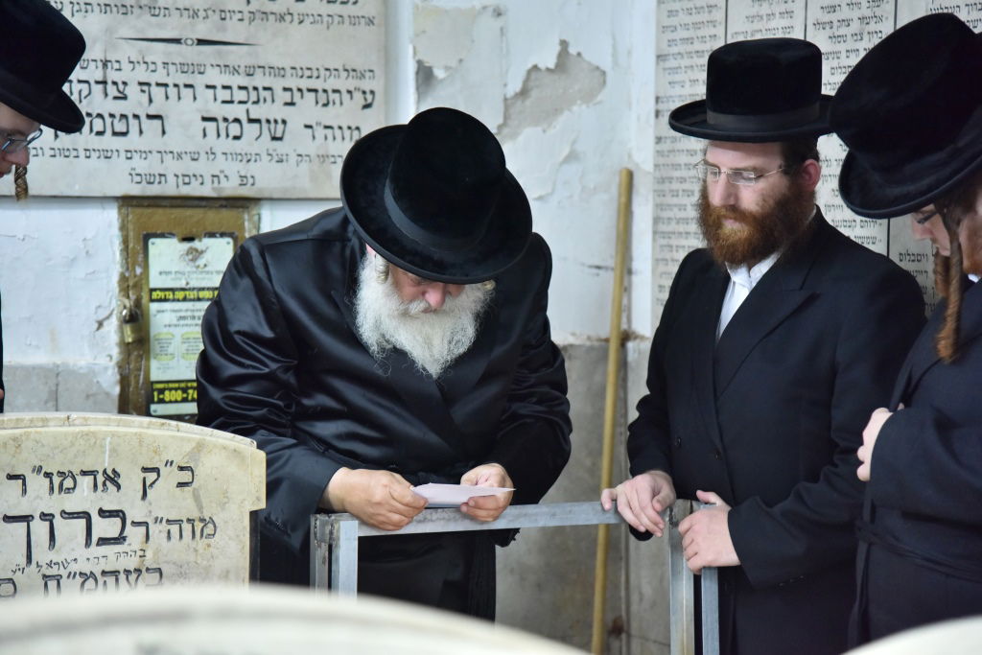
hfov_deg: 20.8
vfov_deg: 14.0
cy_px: 328
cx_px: 491
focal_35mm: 98
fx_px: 2673
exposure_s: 1/80
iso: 3200
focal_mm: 98
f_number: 4
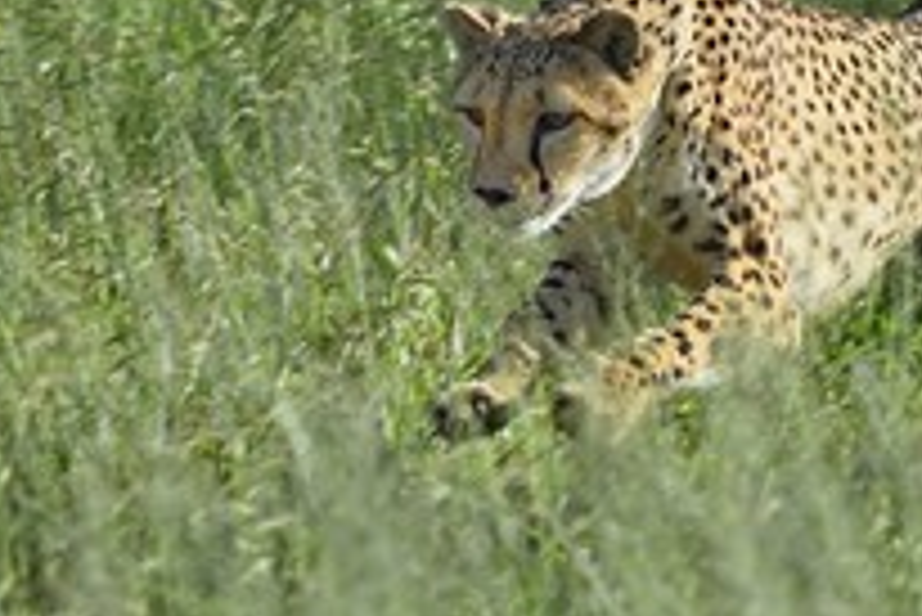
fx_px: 10482
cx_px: 805
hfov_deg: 5.0
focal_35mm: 409
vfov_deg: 3.4
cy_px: 4
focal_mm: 200
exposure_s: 1/1000
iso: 400
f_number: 7.1
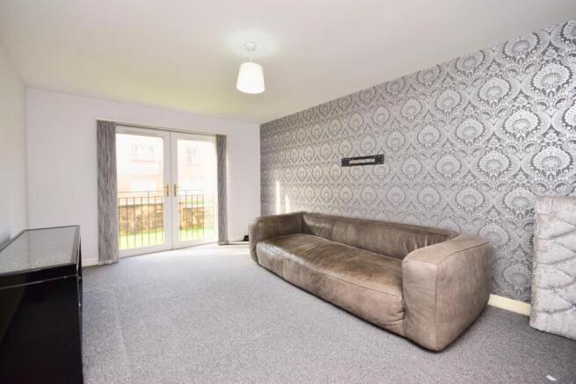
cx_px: 288
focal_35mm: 15
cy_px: 192
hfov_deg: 100.4
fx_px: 240
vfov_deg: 77.4
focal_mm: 10
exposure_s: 1/80
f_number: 8
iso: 800
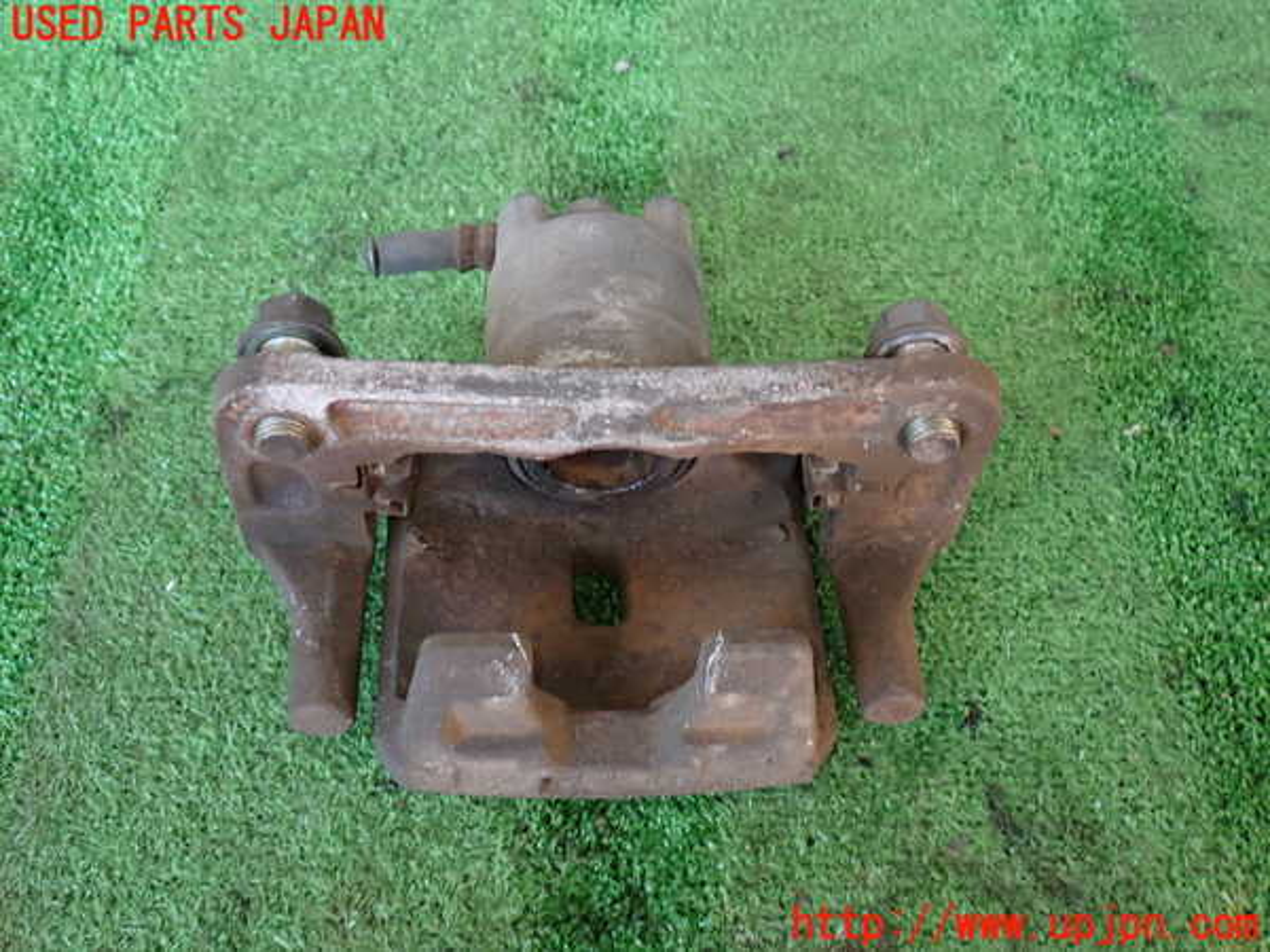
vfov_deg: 35.1
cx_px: 635
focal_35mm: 41
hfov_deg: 45.8
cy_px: 476
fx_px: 1504
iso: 320
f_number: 2.8
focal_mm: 7.31
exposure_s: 1/40
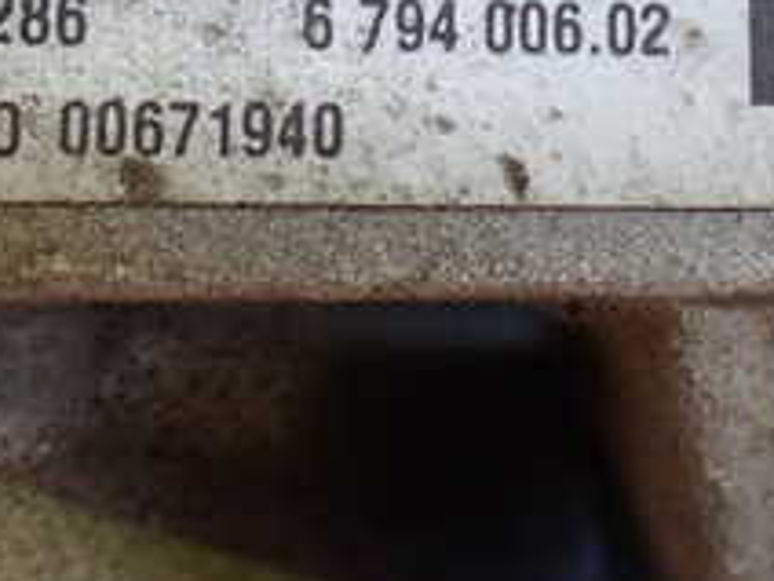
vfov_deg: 16.9
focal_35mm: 85
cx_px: 489
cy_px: -37
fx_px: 1901
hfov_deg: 23.0
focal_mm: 5.4
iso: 800
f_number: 2.3
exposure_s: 1/125
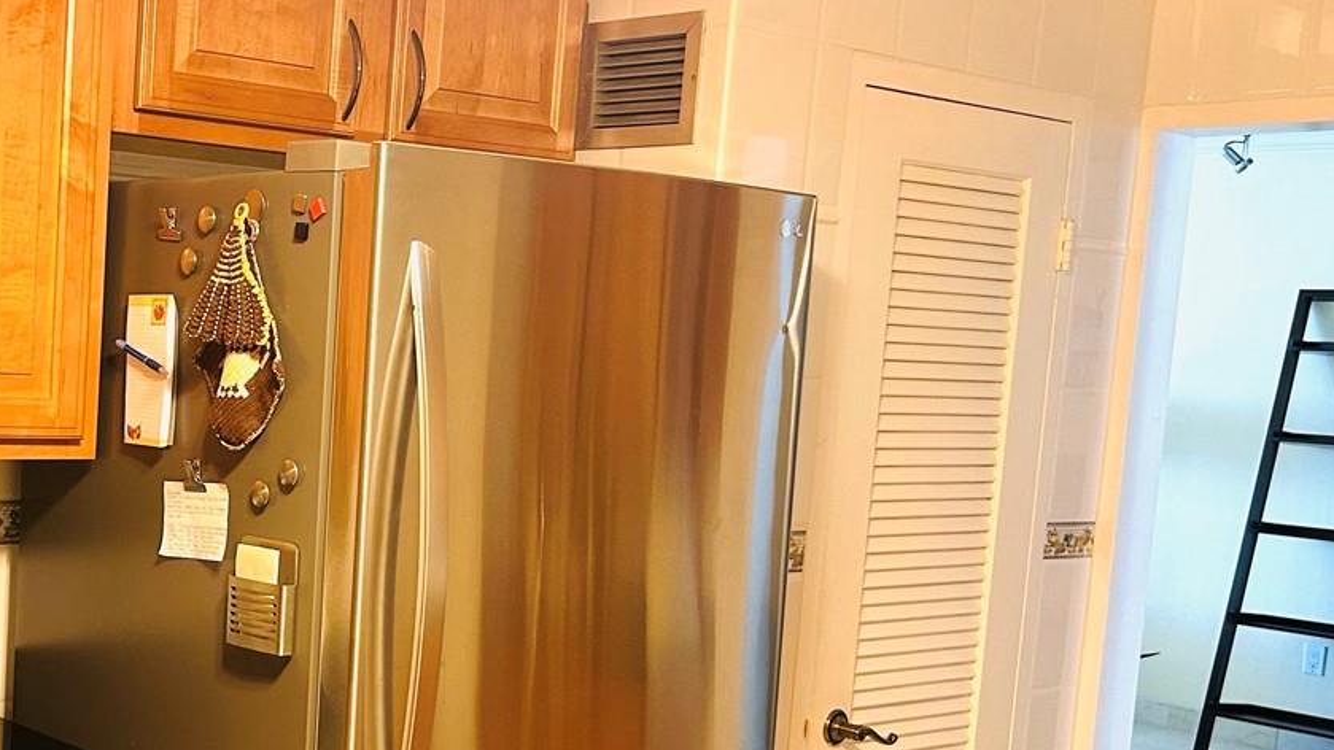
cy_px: 534
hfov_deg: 37.0
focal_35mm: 54
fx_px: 1910
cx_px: 243
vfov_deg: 22.1
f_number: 1.5
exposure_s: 1/60
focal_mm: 5.7
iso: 160
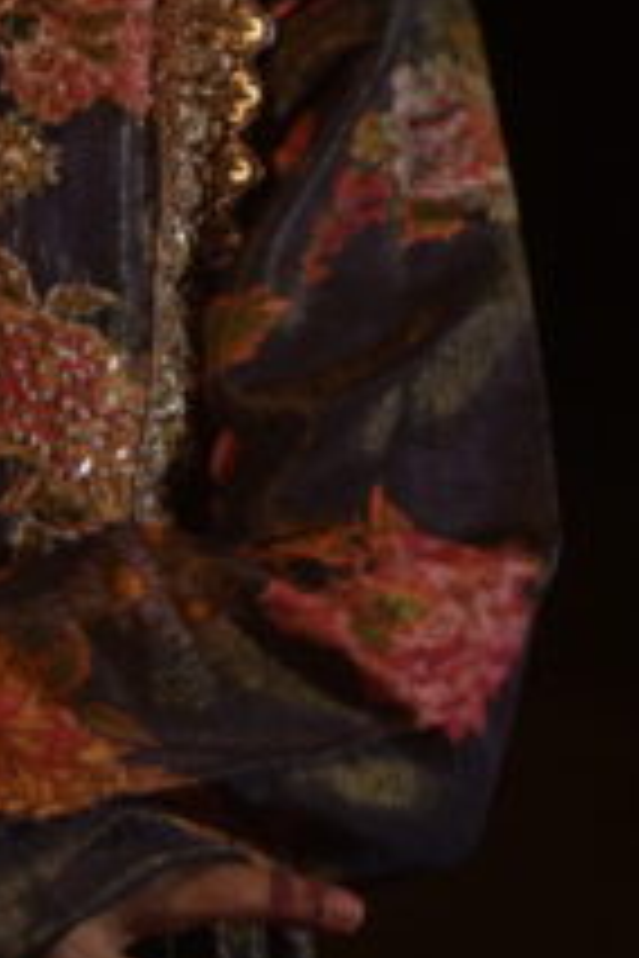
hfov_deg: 4.9
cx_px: -360
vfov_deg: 7.4
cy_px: 99
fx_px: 7428
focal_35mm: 279
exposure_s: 1/125
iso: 1600
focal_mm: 66
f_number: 2.8
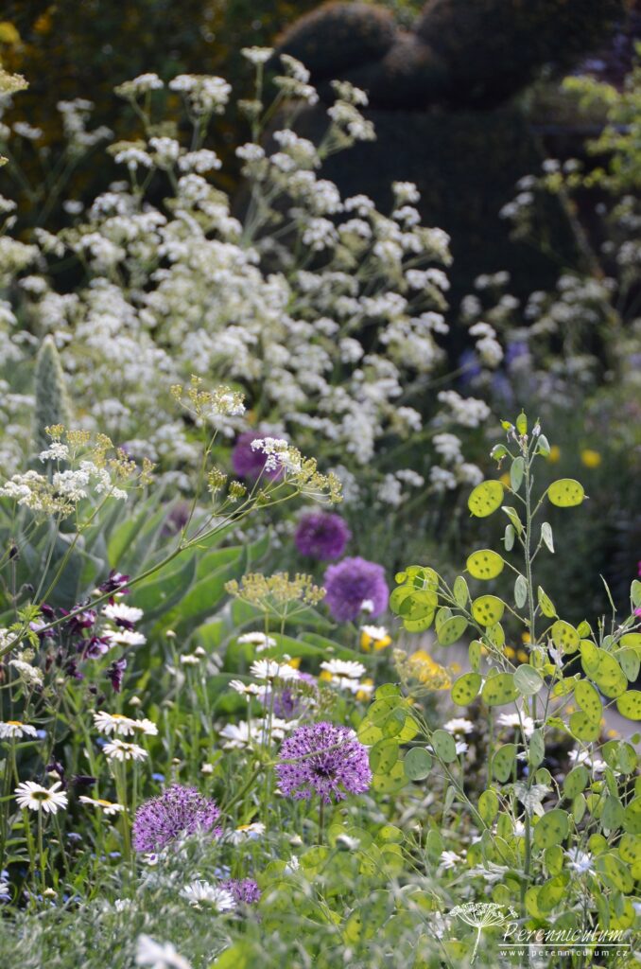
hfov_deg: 13.0
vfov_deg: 19.5
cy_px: 484
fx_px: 2818
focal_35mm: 105
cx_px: 320
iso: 400
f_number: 5
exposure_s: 1/500
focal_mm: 70
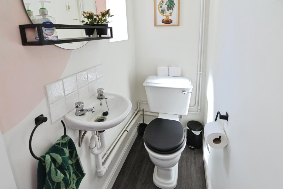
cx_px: 142
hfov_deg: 95.0
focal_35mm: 16
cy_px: 94
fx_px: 130
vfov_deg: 72.1
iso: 400
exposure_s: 1/100
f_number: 5
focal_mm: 11
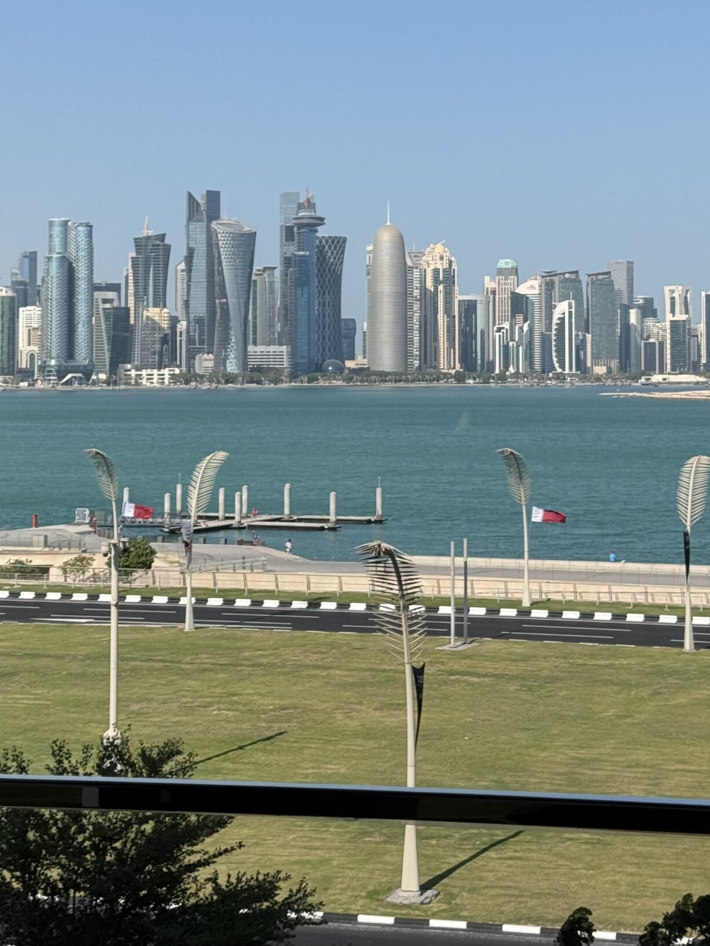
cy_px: 265
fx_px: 2051
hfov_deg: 19.6
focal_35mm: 75
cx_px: 431
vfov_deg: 25.7
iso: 64
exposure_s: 1/2833
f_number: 1.78
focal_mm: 6.76
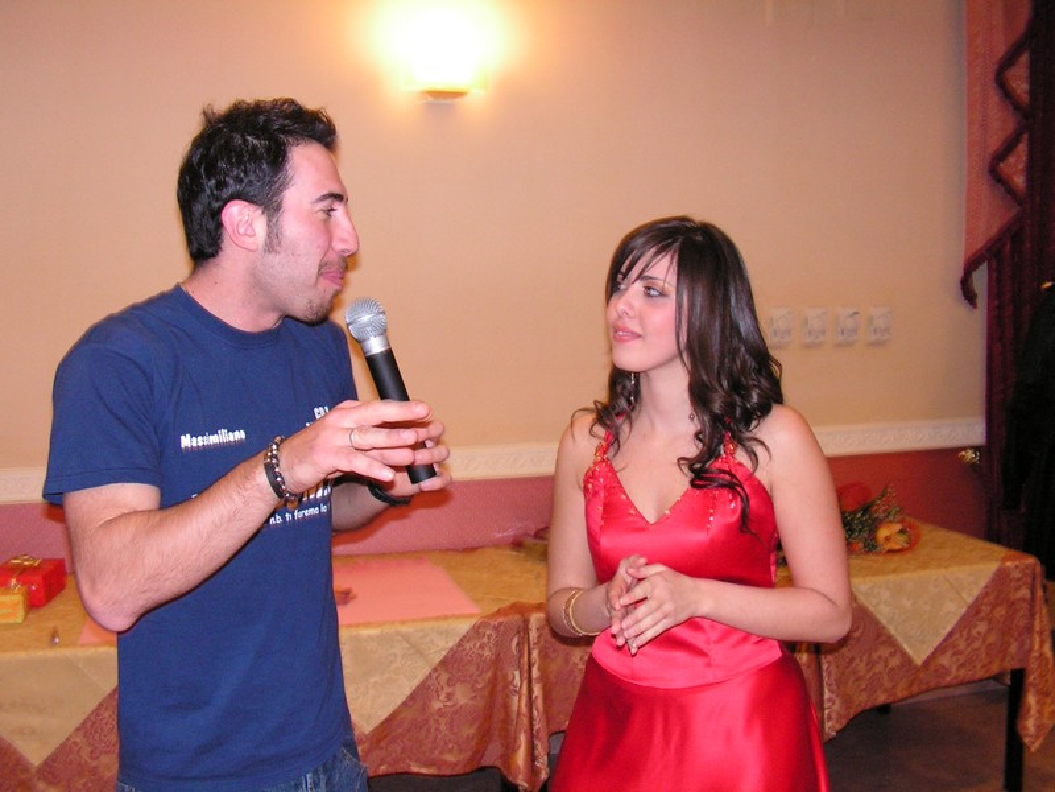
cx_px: 528
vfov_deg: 39.7
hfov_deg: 51.4
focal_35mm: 36
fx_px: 1097
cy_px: 396
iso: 200
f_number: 3.2
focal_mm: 6
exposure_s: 1/40
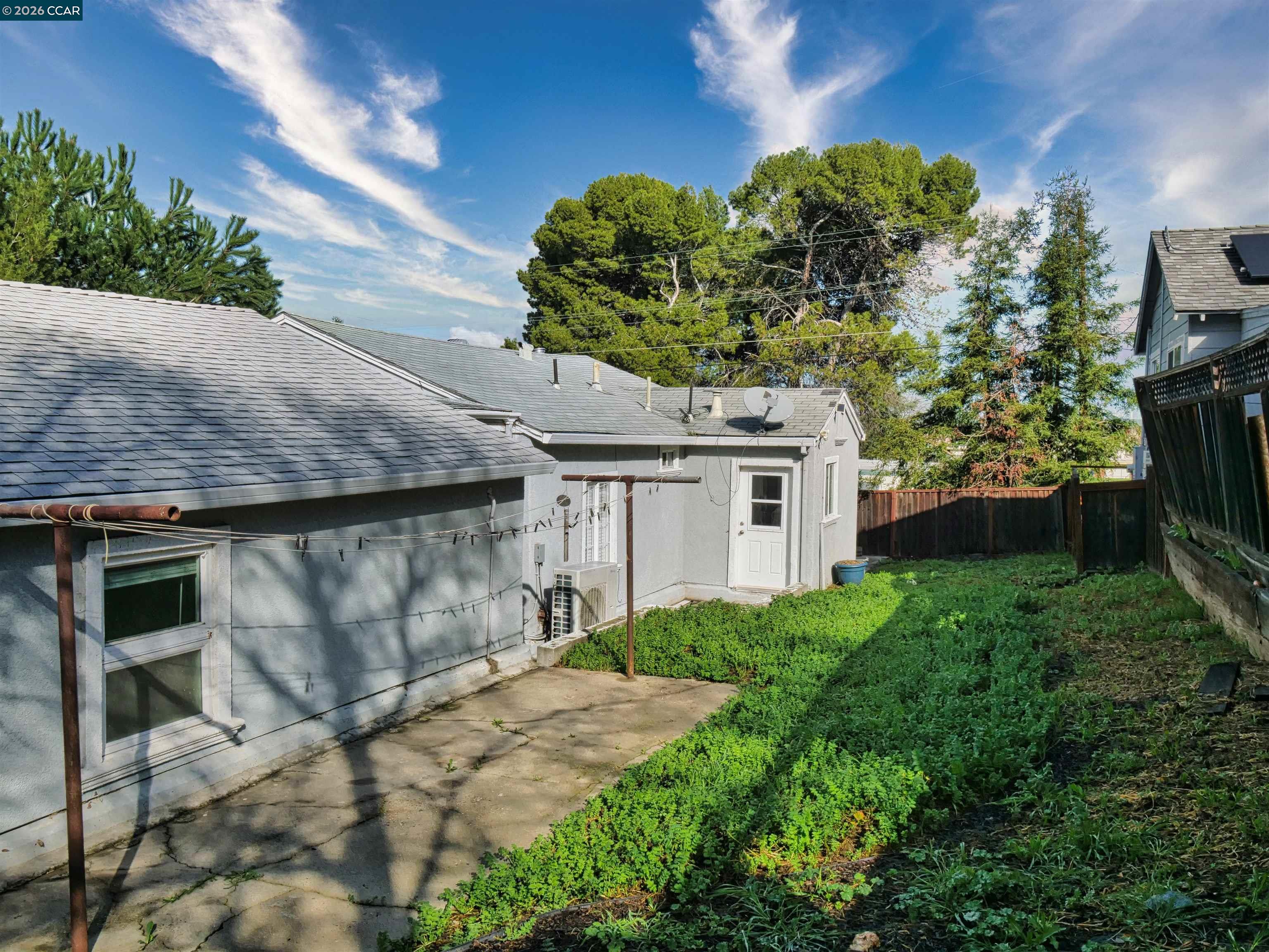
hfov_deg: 63.4
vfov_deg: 49.7
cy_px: 476
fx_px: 1026
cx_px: 634
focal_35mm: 28
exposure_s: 1/250
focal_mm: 14
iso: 160
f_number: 11
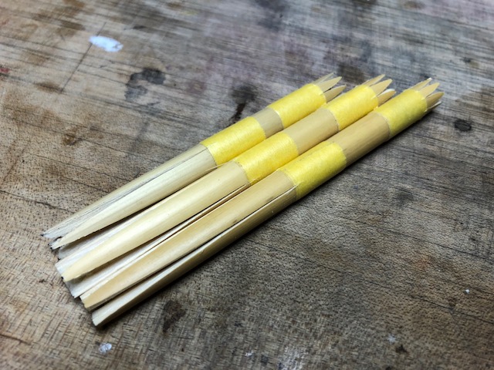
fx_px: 400
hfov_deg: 63.4
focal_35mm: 28
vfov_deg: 49.7
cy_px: 185
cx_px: 247
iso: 25
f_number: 1.8
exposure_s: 1/30
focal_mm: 3.99
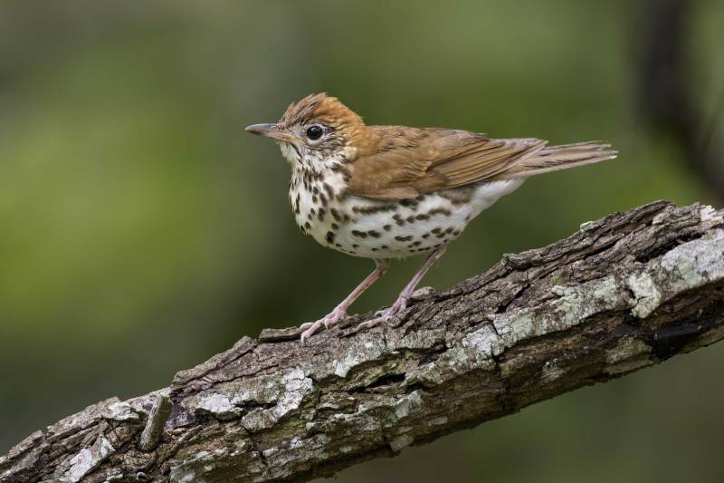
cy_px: 242
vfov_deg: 2.3
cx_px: 362
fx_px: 12063
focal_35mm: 600
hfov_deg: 3.4
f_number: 5.6
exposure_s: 1/500
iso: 2500
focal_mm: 600
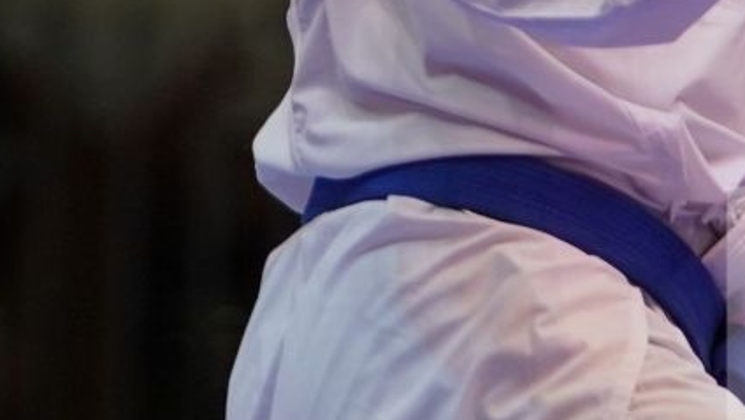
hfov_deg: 2.0
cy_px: -278
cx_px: 891
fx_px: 20812
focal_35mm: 1053
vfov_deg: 1.2
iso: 500
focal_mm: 158
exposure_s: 1/1000
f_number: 2.8
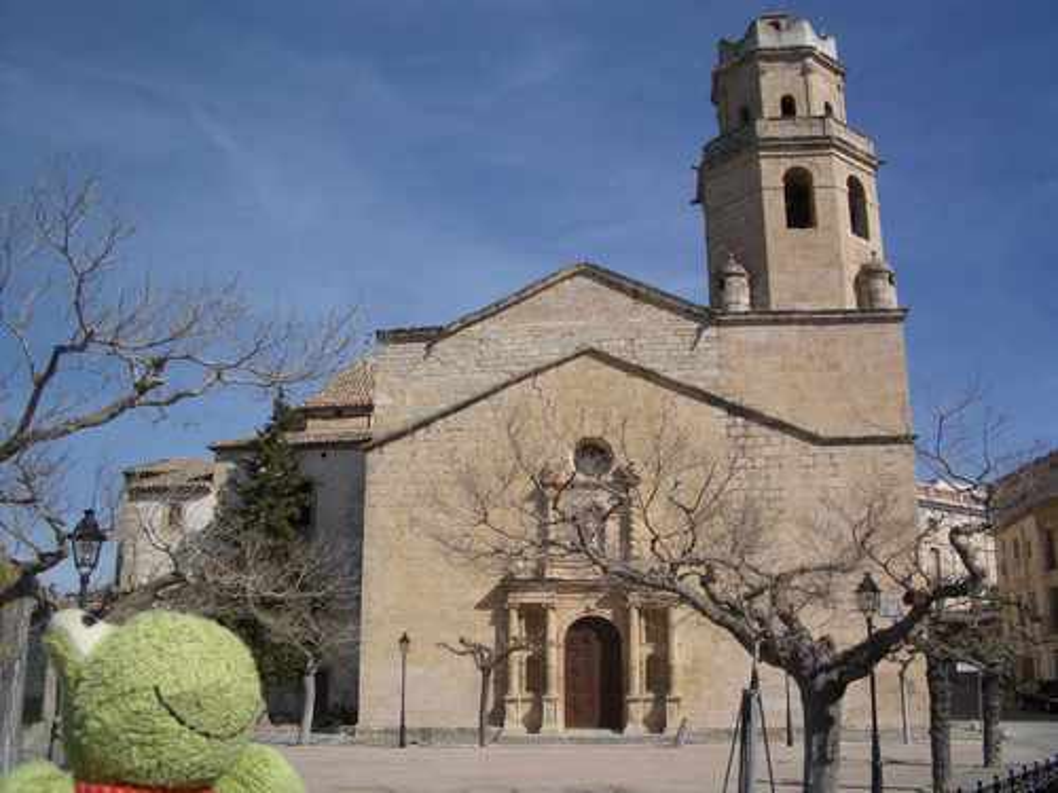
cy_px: 396
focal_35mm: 35
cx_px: 529
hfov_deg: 52.6
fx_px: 1070
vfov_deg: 40.7
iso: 50
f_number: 4.3
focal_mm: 5.8
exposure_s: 1/1000
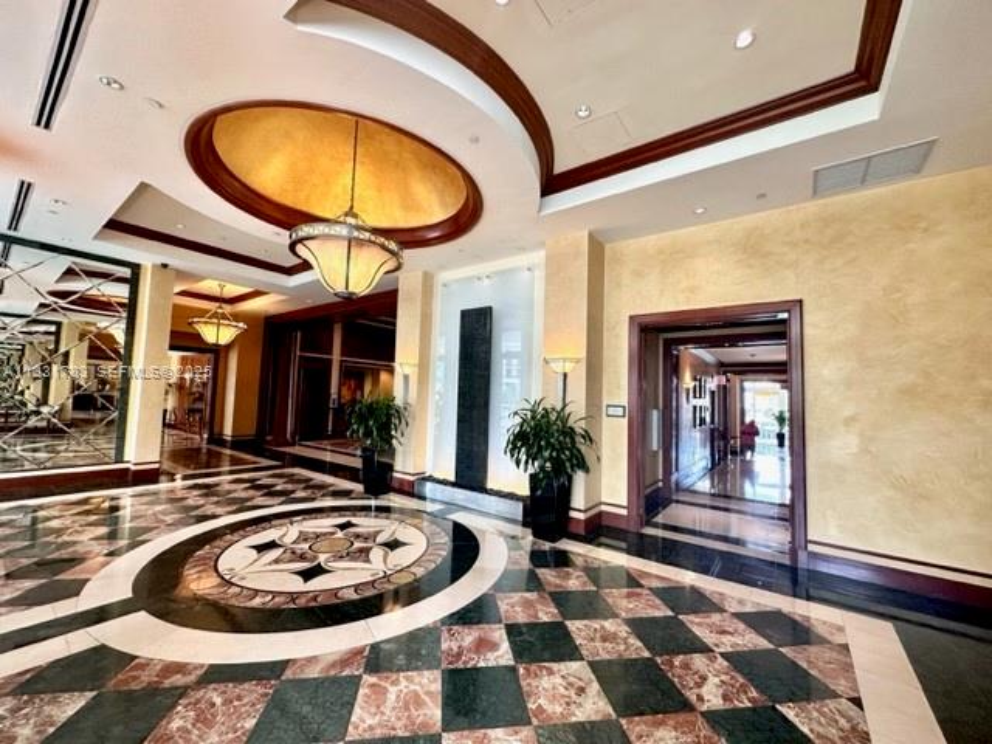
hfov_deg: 102.1
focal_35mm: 14
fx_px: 401
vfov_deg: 85.7
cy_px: 372
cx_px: 496
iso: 160
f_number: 2.2
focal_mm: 2.22
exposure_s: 1/120
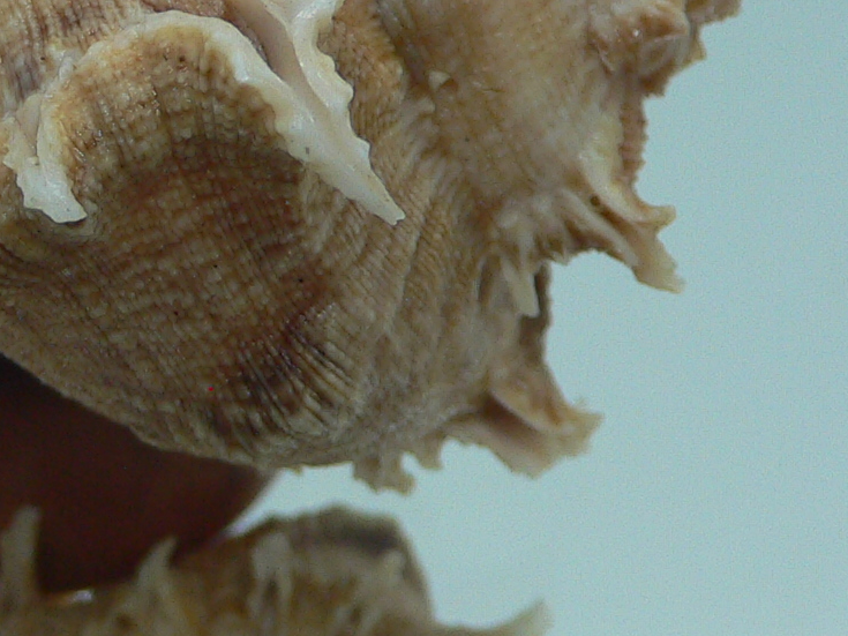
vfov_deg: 15.4
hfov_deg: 20.0
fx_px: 2351
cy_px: 217
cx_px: 81
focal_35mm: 96
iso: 80
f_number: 2.8
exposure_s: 1/60
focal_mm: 4.6
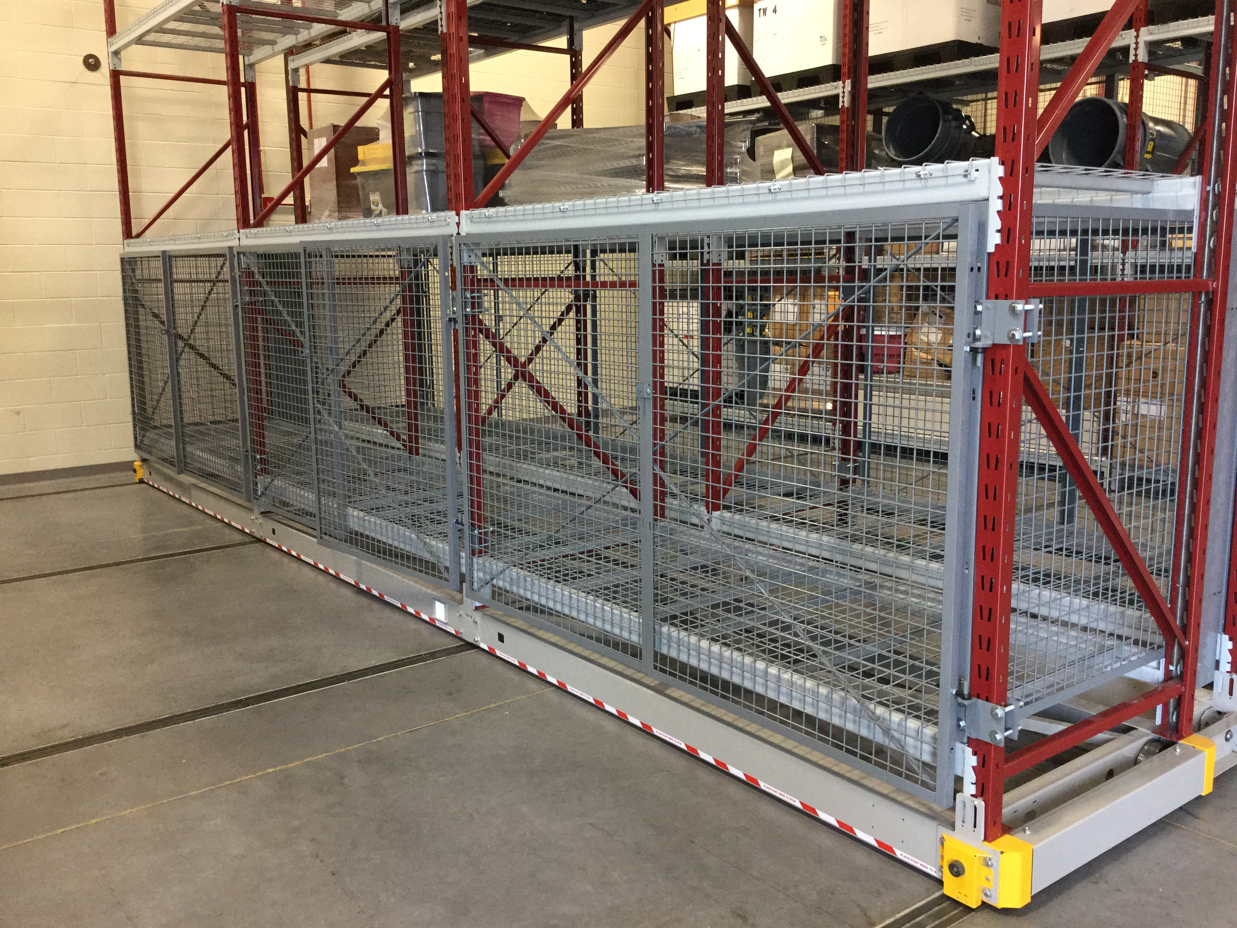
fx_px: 1108
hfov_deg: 58.4
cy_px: 464
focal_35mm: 31
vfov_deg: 45.4
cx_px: 618
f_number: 2.4
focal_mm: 3.3
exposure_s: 1/30
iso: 200
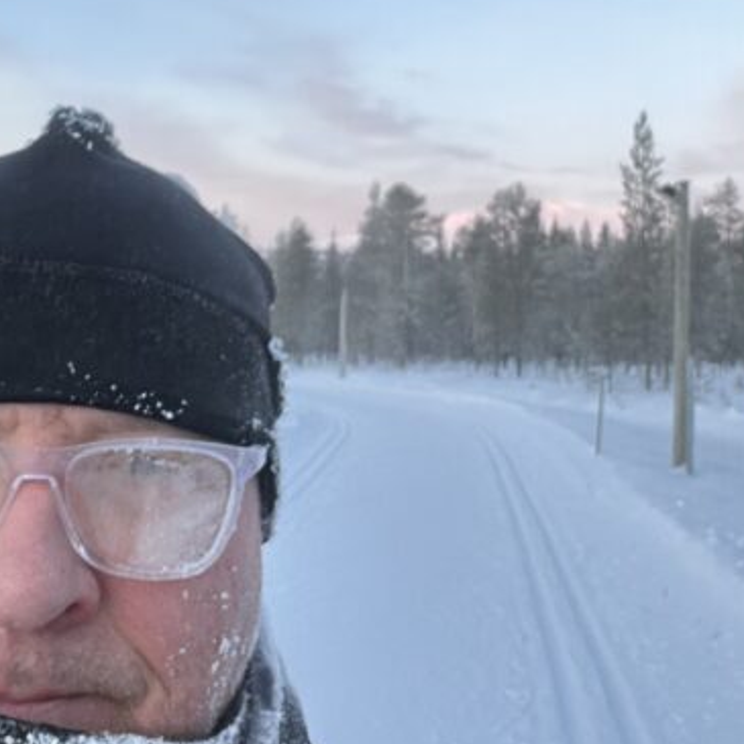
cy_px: 232
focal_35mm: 56
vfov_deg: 30.3
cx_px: 377
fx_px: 1362
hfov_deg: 30.6
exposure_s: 1/89
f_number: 2.2
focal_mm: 2.71
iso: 100
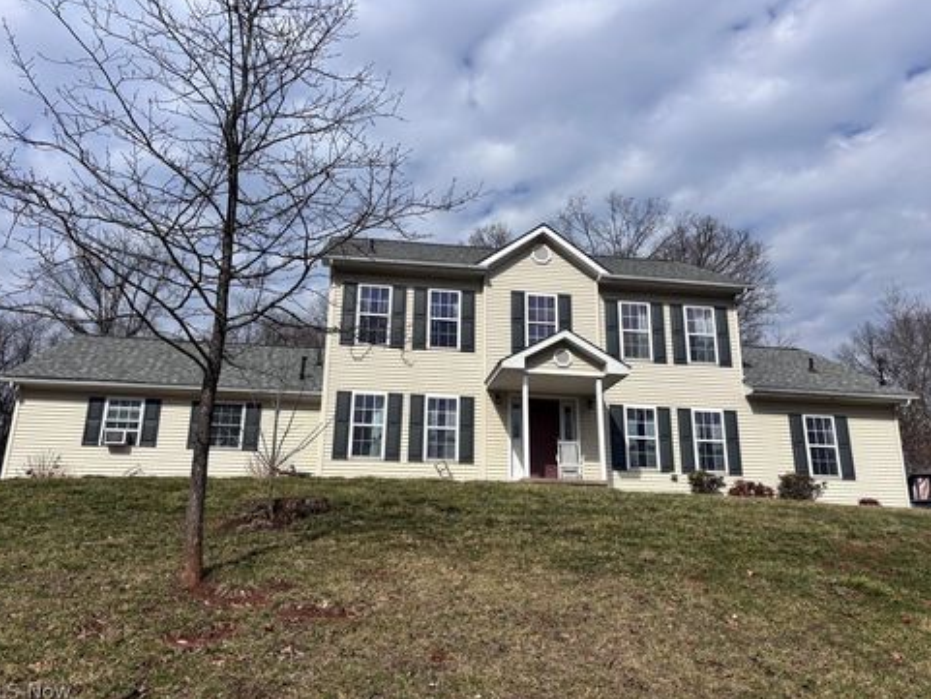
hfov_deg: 65.3
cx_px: 457
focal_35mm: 27
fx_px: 726
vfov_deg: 51.4
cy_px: 344
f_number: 1.6
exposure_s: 1/7692
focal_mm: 5.96
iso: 50
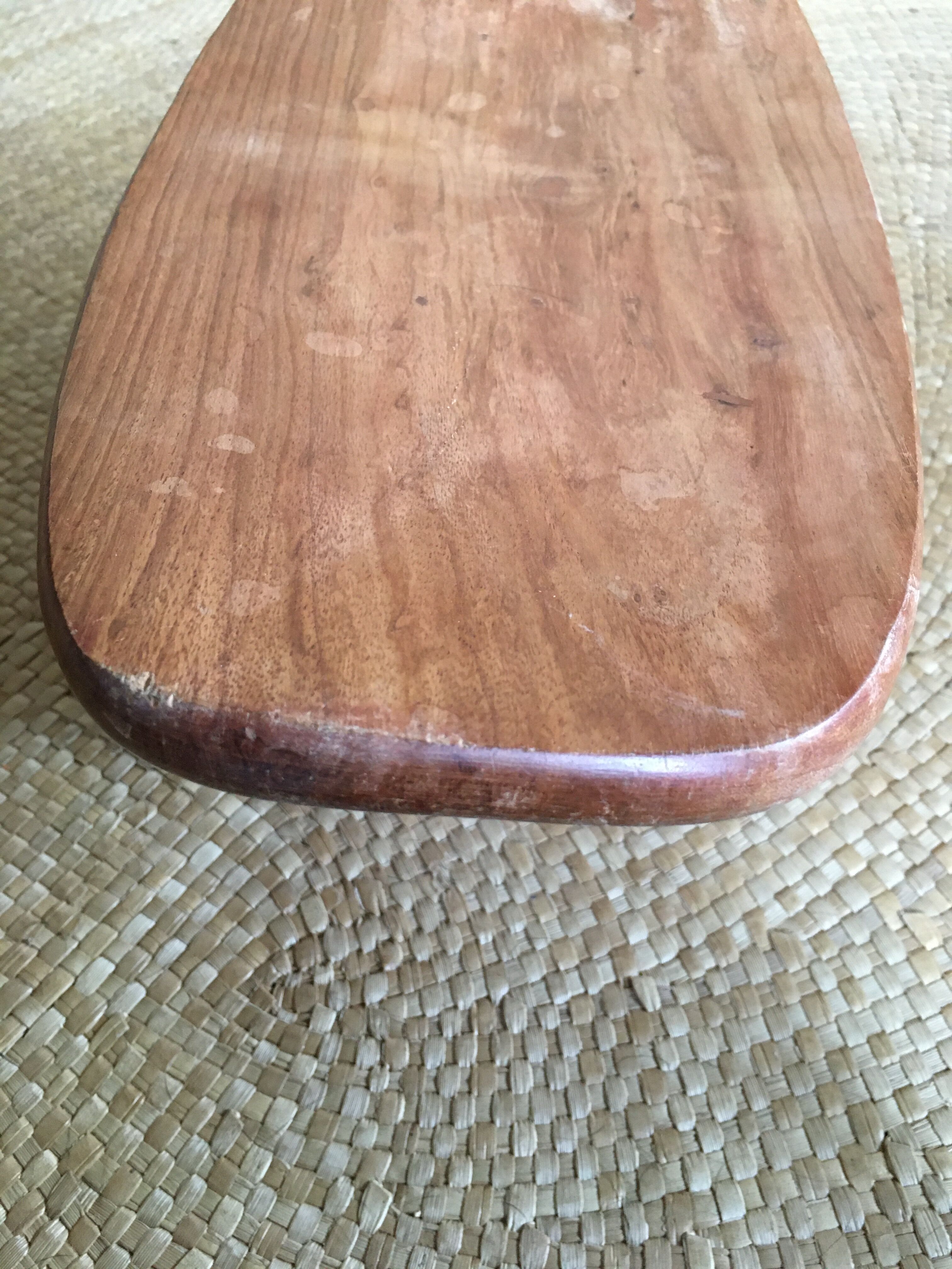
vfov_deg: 61.7
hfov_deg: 48.2
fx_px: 1063
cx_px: 476
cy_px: 634
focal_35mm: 29
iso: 200
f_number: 2.2
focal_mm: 4.15
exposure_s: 1/24
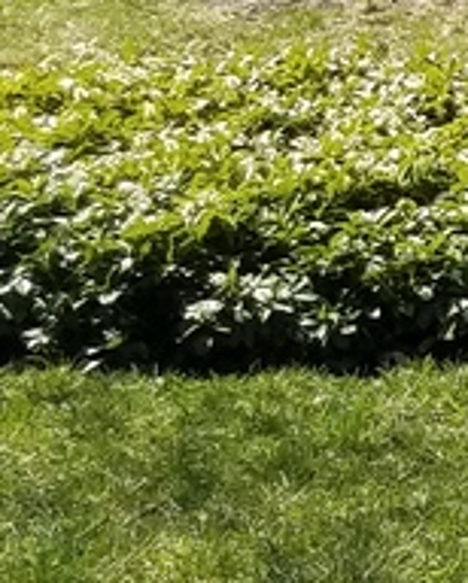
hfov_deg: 6.1
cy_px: -452
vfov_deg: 9.7
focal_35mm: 190
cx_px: 2149
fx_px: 3284
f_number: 1.7
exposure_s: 1/1084
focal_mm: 4.2
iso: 40
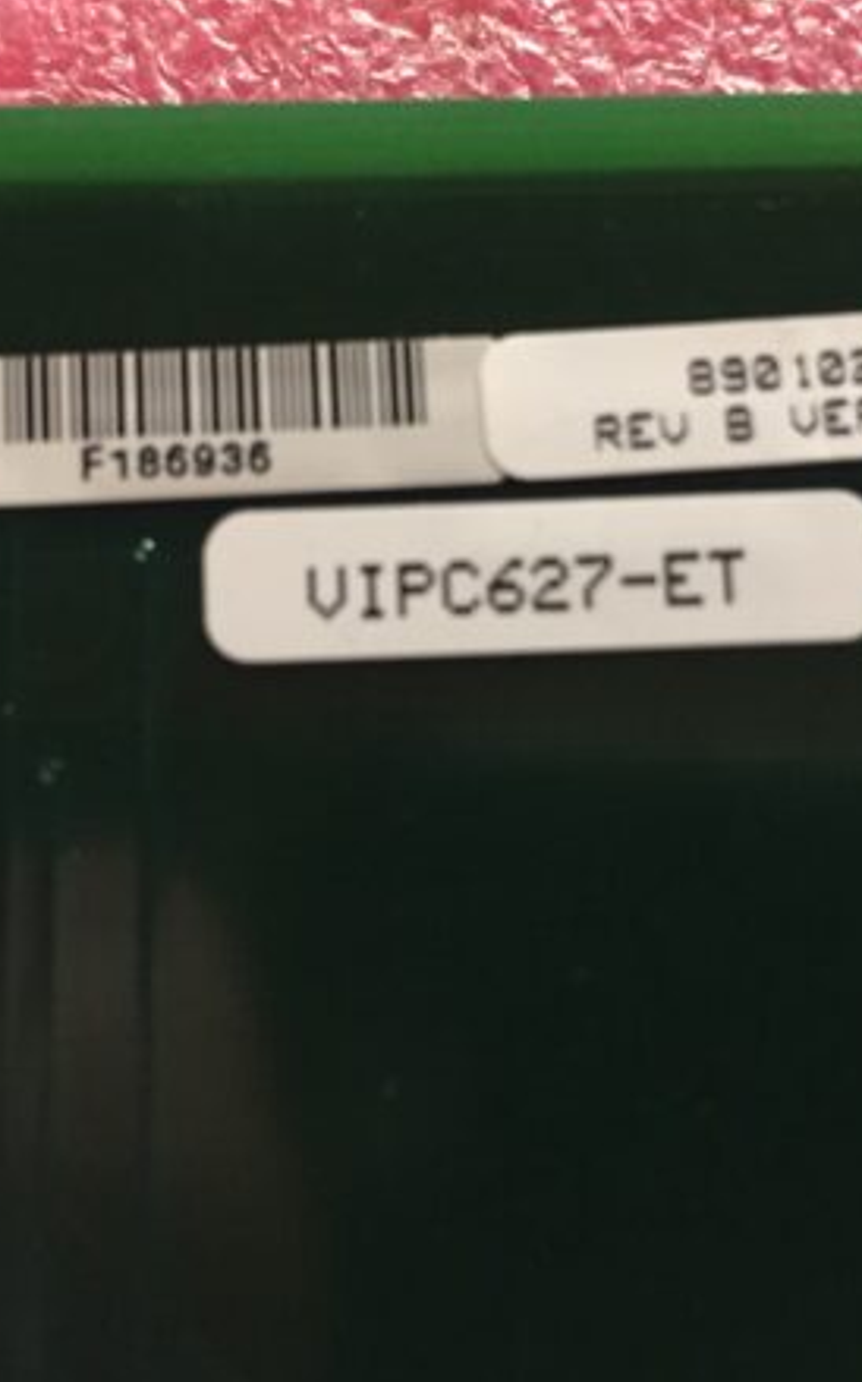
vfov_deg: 47.2
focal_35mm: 42
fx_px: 1580
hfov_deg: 30.5
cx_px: 440
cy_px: 693
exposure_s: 1/15
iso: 250
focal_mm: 4.15
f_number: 2.2
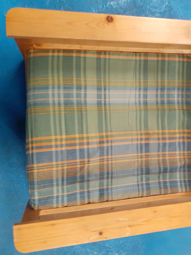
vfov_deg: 50.1
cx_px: 140
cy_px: 124
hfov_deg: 37.8
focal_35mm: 37
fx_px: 272
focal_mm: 3.6
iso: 200
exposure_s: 1/25
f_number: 1.9
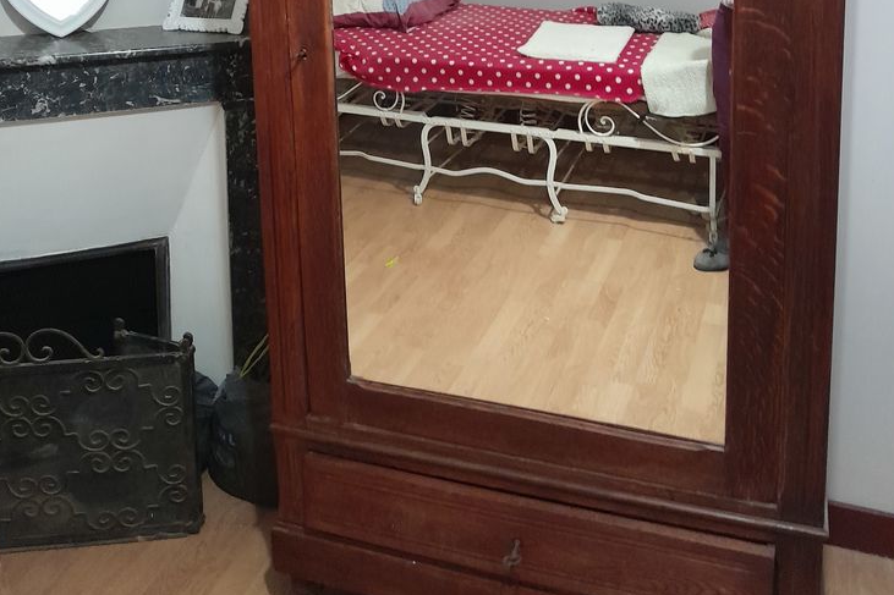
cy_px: -1
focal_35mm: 37
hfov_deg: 51.9
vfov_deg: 32.9
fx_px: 919
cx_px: 450
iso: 1000
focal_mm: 3.98
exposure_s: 1/20
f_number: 1.8
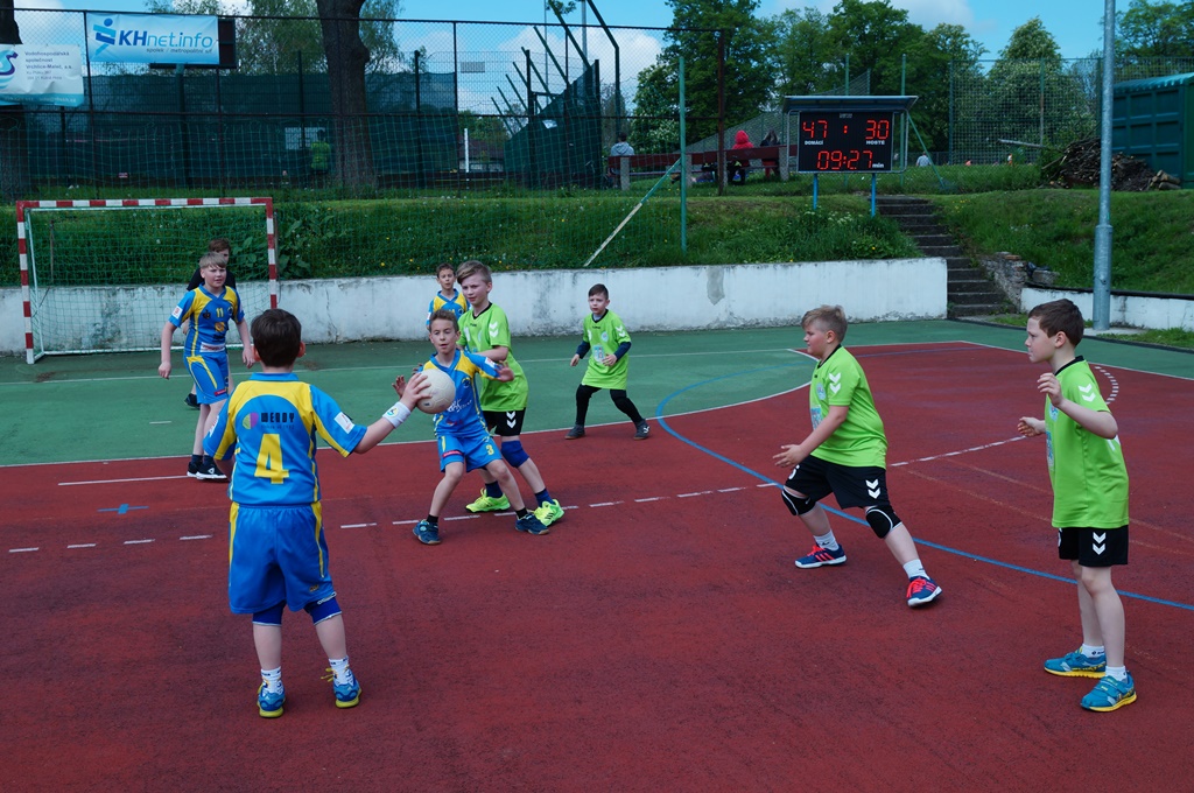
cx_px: 597
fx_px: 1391
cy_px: 396
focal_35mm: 42
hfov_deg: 46.5
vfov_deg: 31.8
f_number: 8
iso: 100
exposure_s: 1/250
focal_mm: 28
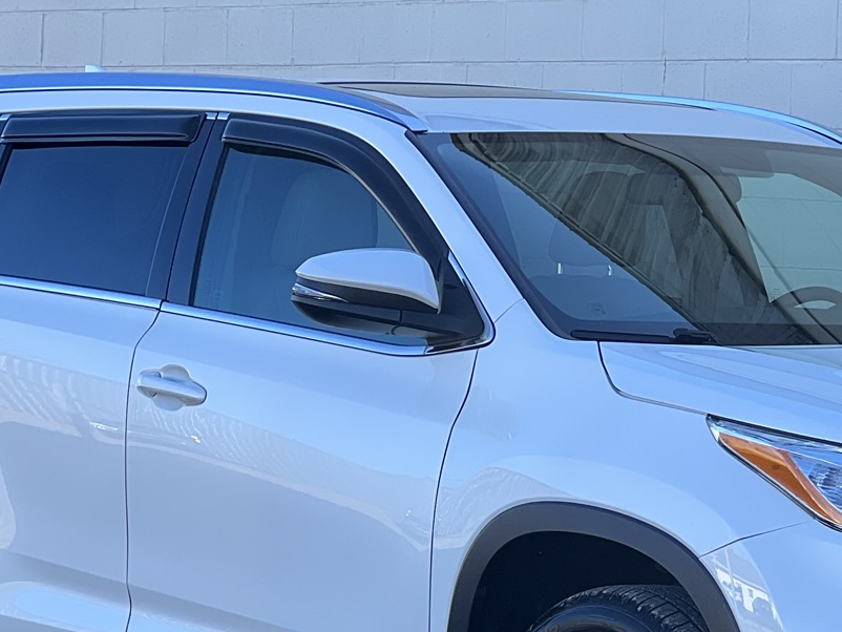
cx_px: 632
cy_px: 446
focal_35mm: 192
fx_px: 4672
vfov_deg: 7.7
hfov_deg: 10.3
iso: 20
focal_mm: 9
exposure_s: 1/151
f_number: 2.8
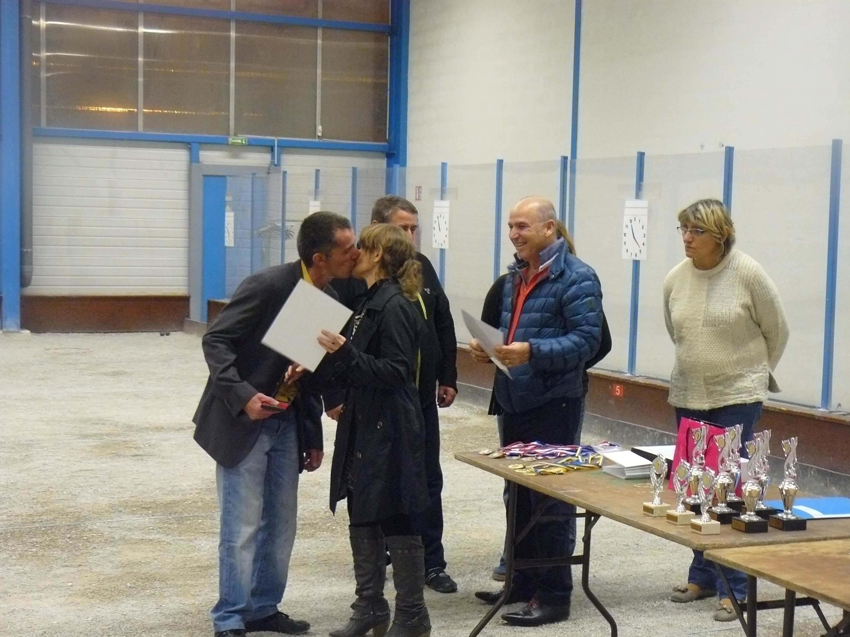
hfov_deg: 31.7
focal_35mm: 61
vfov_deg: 24.0
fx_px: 1498
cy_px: 318
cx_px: 425
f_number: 3.2
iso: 400
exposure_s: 1/20
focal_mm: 10.2
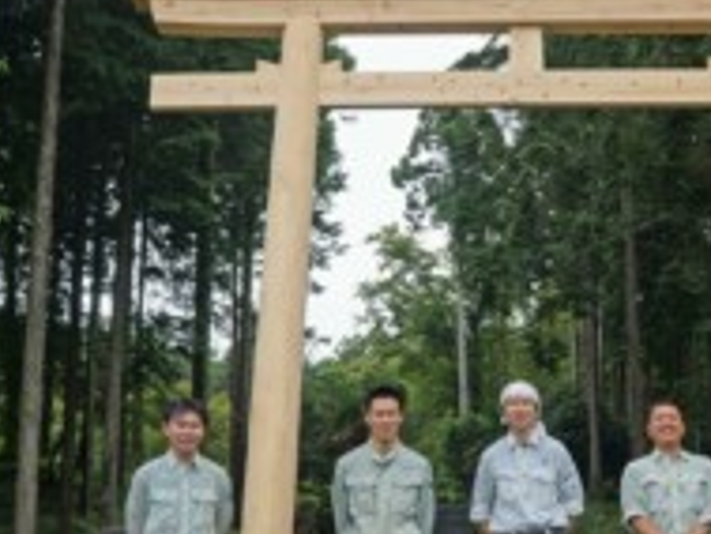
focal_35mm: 72
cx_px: 498
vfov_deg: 20.3
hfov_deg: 26.7
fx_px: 1483
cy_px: 384
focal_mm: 21
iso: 200
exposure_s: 1/320
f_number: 5.6
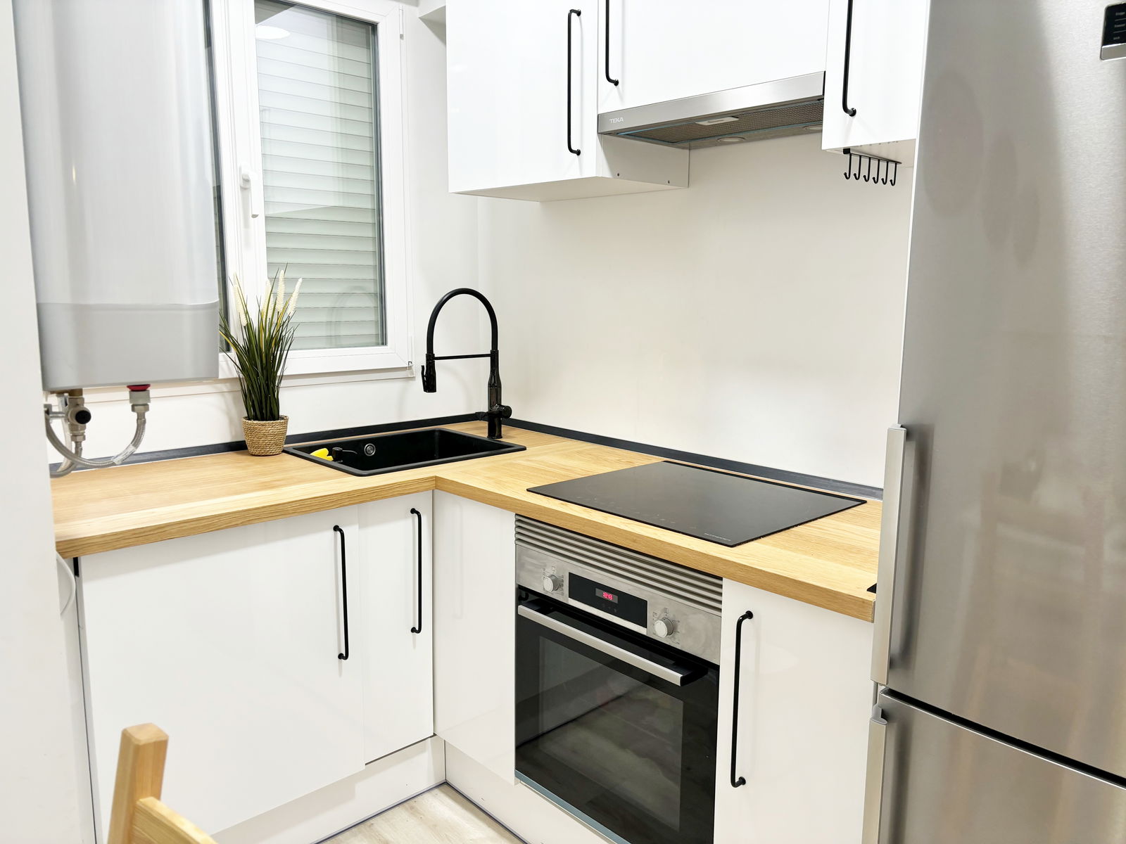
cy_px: 422
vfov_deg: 53.1
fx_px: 846
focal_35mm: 26
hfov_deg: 67.3
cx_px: 563
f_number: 1.6
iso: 64
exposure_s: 1/50
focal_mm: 5.96
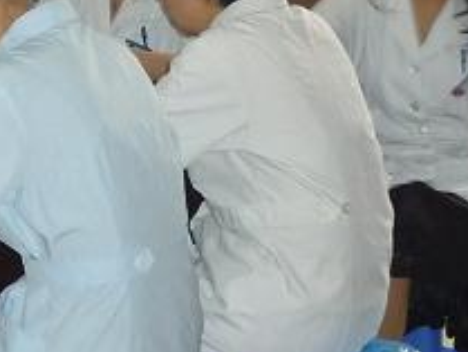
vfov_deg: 11.3
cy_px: -74
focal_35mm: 129
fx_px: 1745
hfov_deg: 14.2
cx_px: -242
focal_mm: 5.5
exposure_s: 1/30
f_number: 2.8
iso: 160
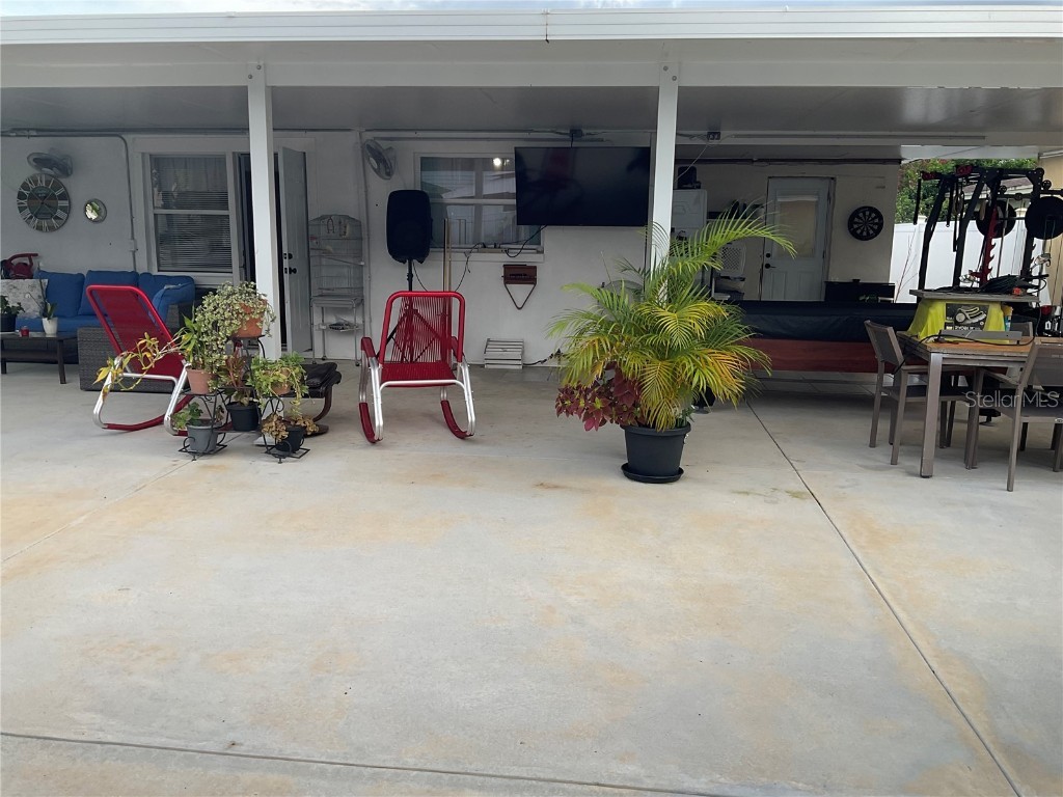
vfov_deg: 48.2
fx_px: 891
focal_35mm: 29
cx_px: 532
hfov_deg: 61.7
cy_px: 398
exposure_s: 1/120
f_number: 1.8
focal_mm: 3
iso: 20
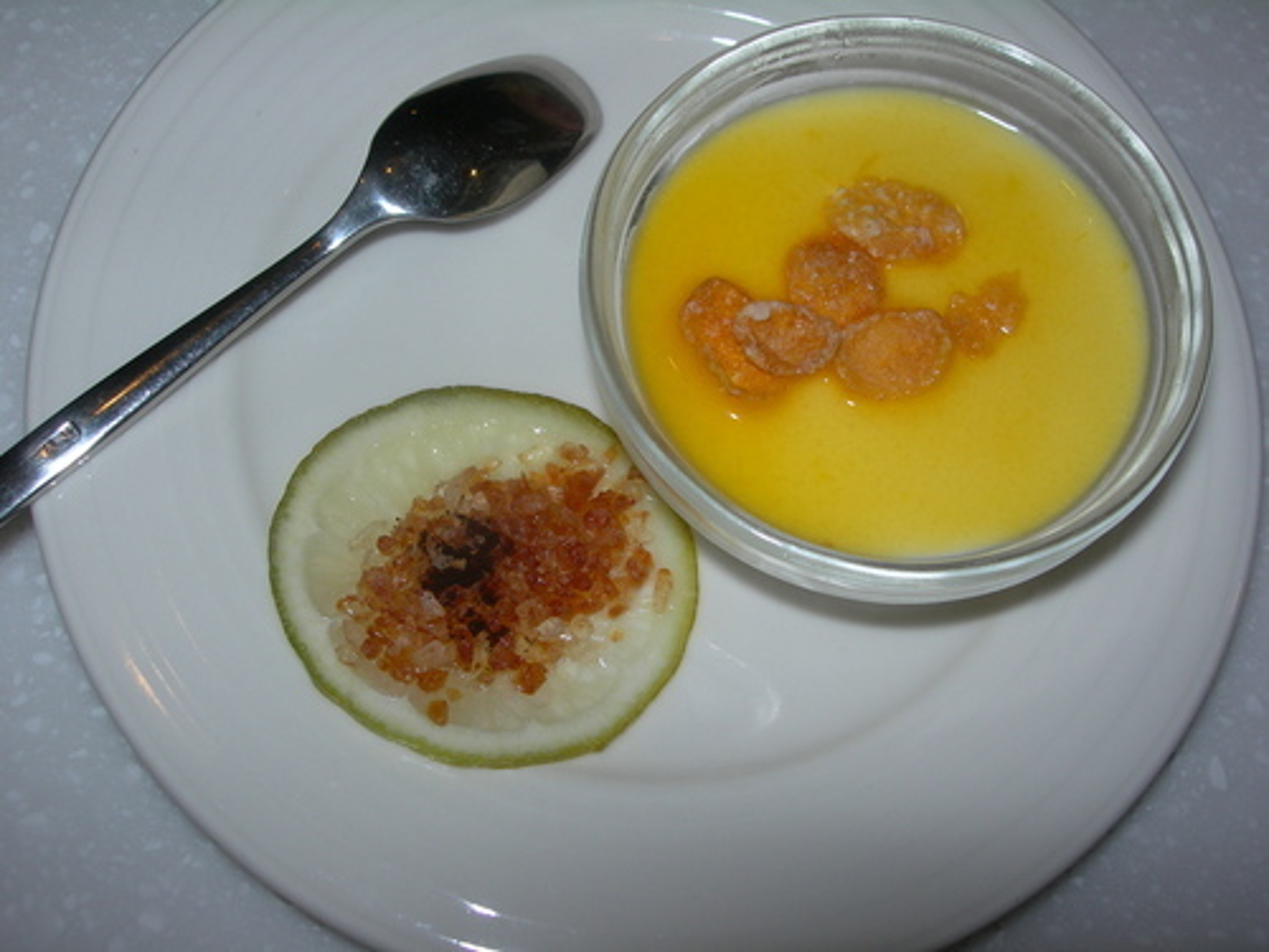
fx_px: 1393
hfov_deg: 49.0
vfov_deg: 37.7
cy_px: 476
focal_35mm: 38
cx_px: 634
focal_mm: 7.8
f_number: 4.8
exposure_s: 1/60.1
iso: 50
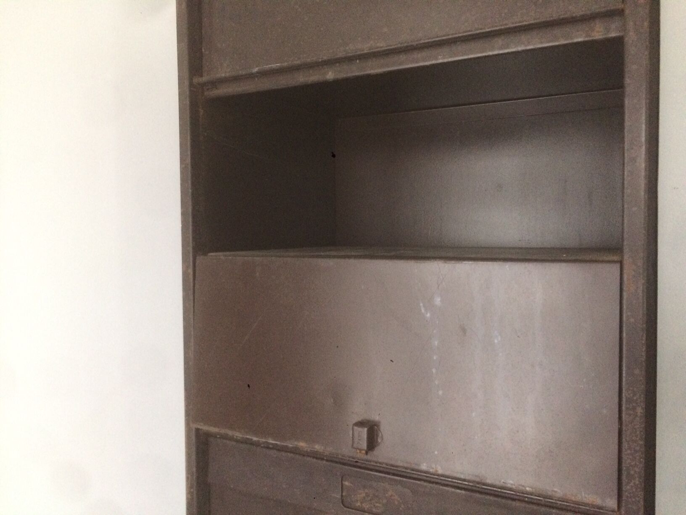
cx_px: 343
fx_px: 575
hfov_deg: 61.7
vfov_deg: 48.2
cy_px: 258
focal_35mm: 29
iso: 320
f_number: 2.2
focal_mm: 4.15
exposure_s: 1/25
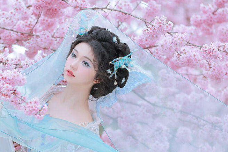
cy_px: 121
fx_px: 1273
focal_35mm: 201
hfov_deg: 10.2
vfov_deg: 6.8
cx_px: 71
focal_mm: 125
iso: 250
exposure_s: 1/500
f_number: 2.8
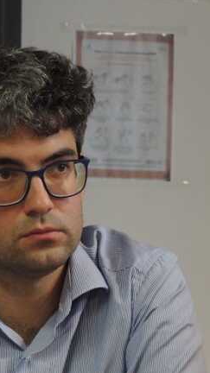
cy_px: 224
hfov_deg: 5.1
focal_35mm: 237
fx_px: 2346
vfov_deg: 9.1
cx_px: 35
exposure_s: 1/15
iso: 640
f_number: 3.5
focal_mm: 28.4
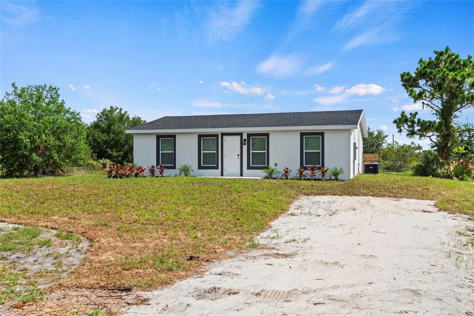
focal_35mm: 35
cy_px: 158
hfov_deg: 54.4
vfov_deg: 37.8
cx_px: 237
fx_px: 461
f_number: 8
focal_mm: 35
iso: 800
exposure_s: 1/1250
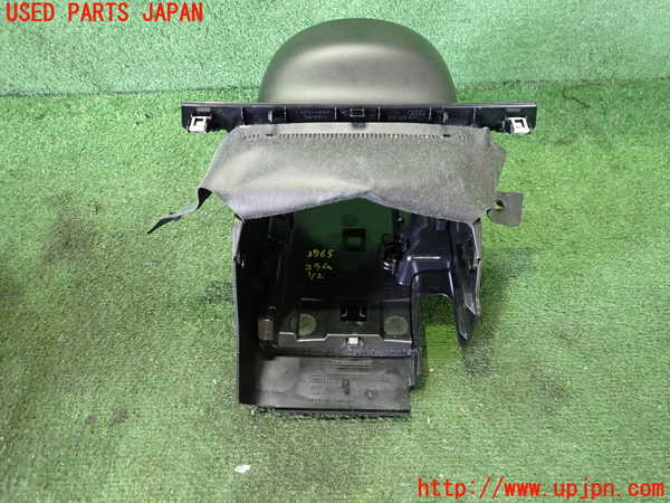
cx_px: 335
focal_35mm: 25
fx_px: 484
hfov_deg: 69.4
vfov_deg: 54.9
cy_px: 252
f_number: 2
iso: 800
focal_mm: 4.5
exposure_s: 1/30
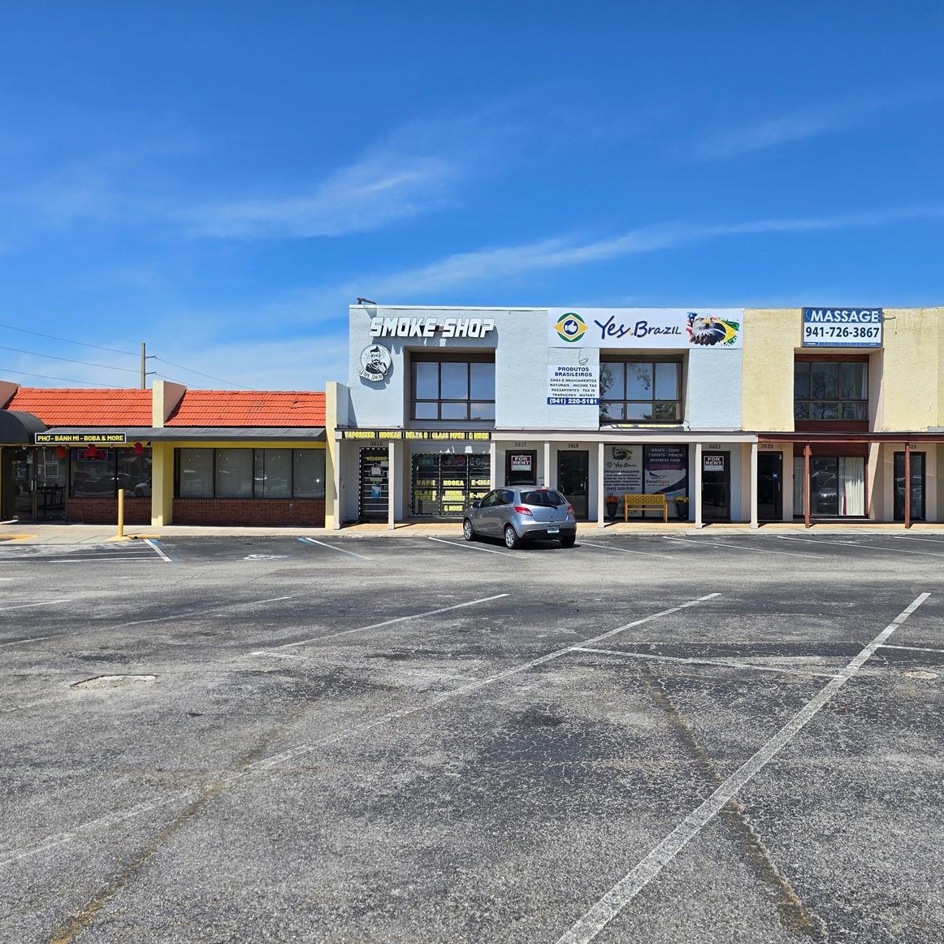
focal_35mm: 28
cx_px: 568
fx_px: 864
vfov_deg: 57.3
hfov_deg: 56.8
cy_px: 470
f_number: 1.7
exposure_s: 1/1084
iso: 12
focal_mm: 6.3
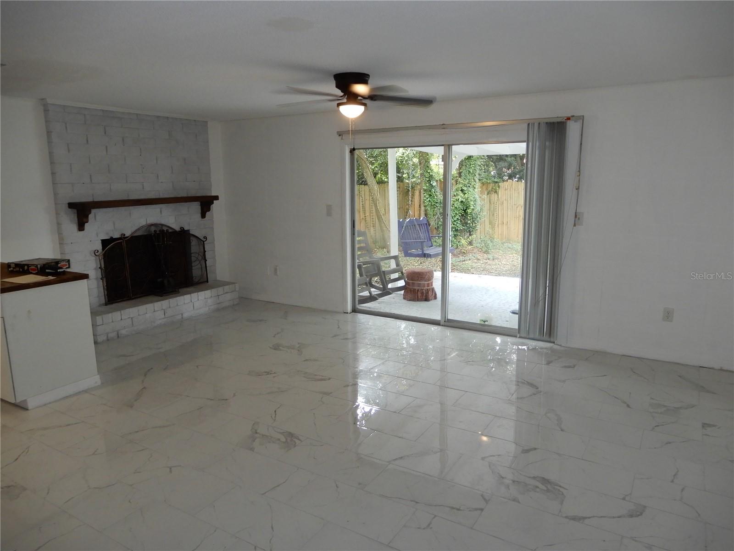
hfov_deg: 71.6
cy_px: 276
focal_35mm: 24
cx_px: 367
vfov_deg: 56.8
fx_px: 509
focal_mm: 4.3
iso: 200
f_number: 3.4
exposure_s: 1/30
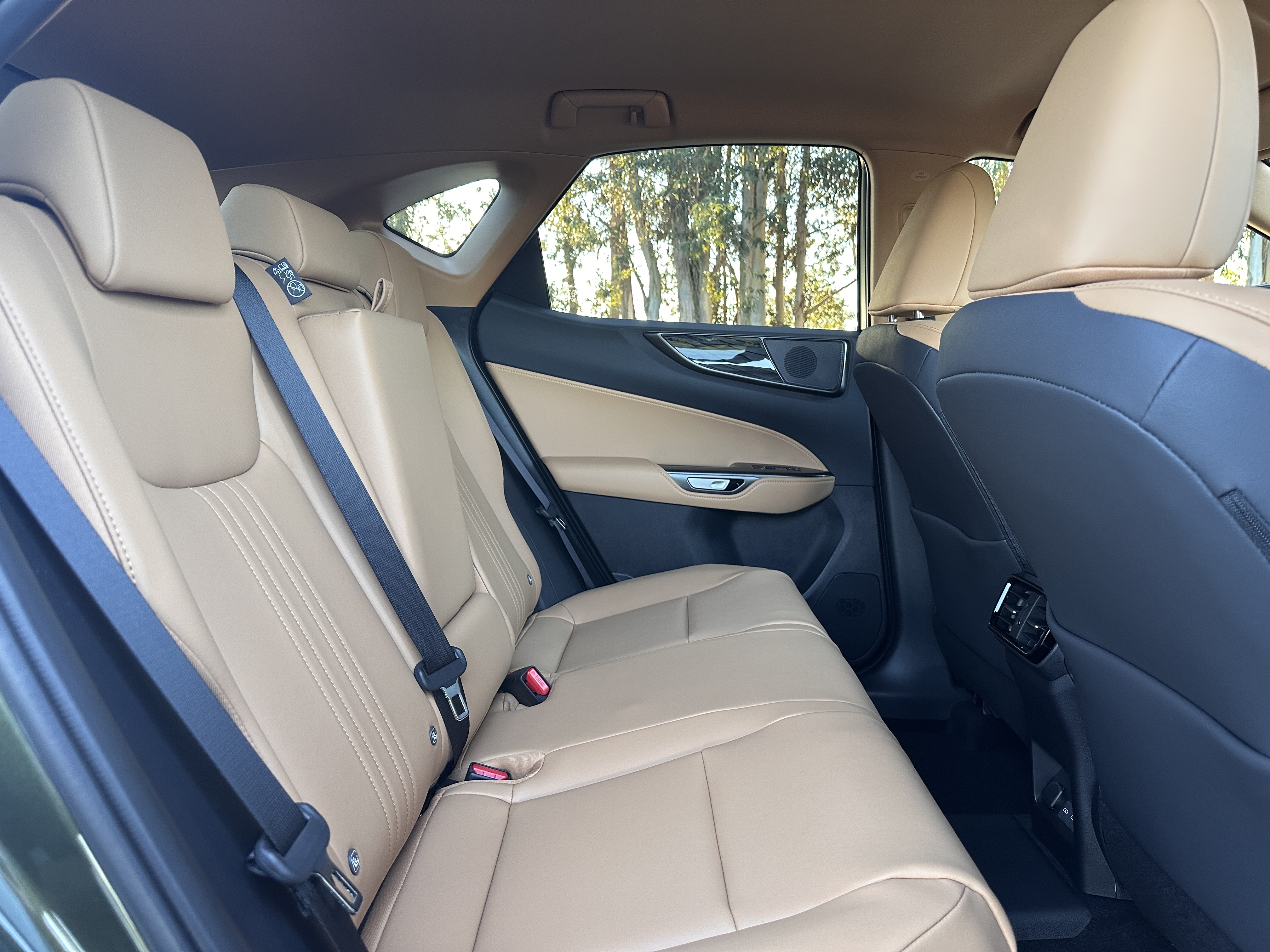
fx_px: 881
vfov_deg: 56.8
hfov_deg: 71.6
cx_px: 635
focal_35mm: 24
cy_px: 476
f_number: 1.78
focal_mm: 6.86
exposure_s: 1/93
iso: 250
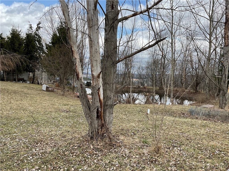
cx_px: 114
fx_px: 192
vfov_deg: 48.2
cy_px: 86
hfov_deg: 61.7
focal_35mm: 29
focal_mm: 3
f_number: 1.8
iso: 16
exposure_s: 1/1015
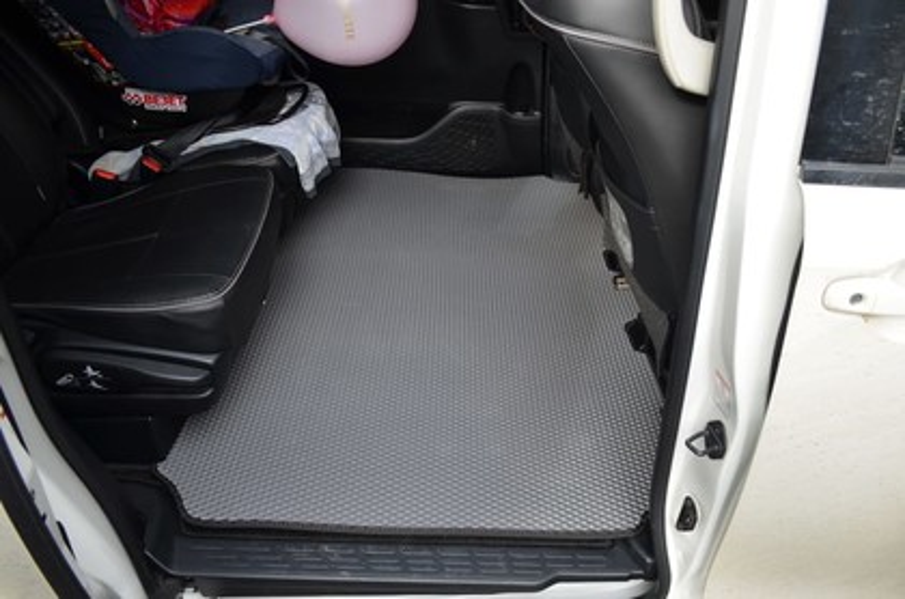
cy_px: 300
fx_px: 677
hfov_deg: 67.5
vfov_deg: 47.7
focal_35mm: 27
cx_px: 452
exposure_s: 1/60
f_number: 5.6
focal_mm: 18
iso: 110
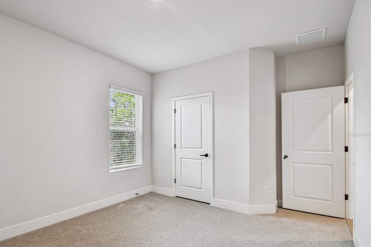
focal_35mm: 17
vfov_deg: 70.3
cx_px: 161
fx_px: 175
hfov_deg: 92.8
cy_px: 135
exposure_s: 1/13
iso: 100
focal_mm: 10
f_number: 7.1
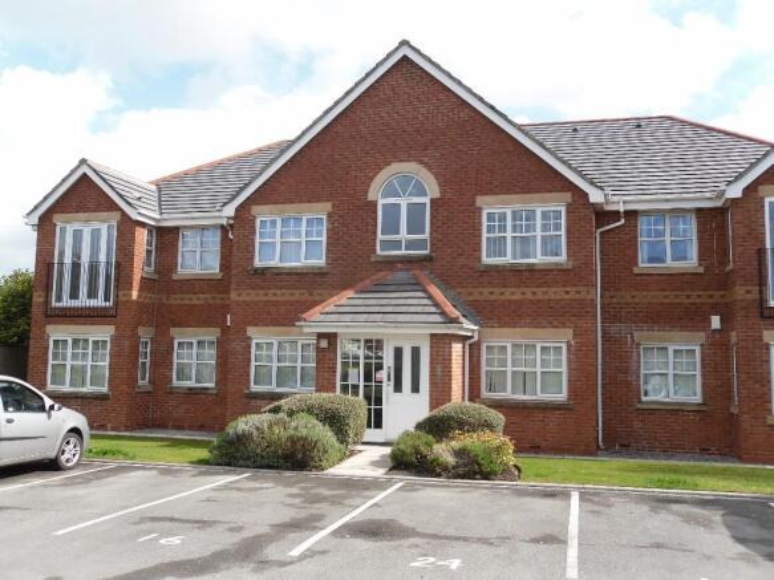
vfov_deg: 40.7
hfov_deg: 52.6
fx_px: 782
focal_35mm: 35
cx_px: 387
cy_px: 290
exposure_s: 1/394
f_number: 3.5
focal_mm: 6.3
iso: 80
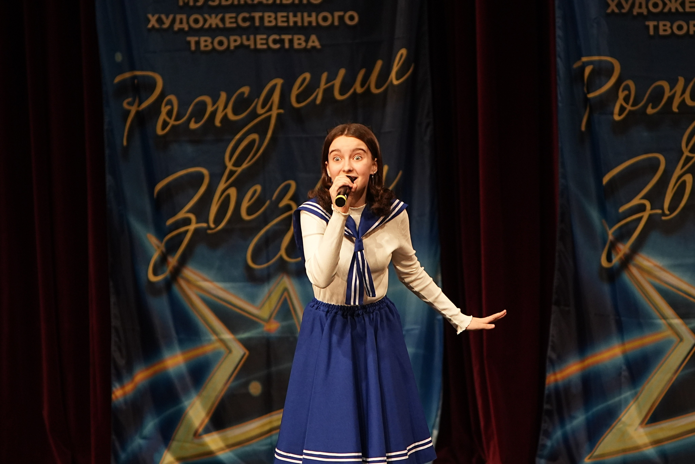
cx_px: 348
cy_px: 232
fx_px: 5792
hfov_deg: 6.9
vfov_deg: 4.6
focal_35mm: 300
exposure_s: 1/400
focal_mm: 200
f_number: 3.2
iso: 2000
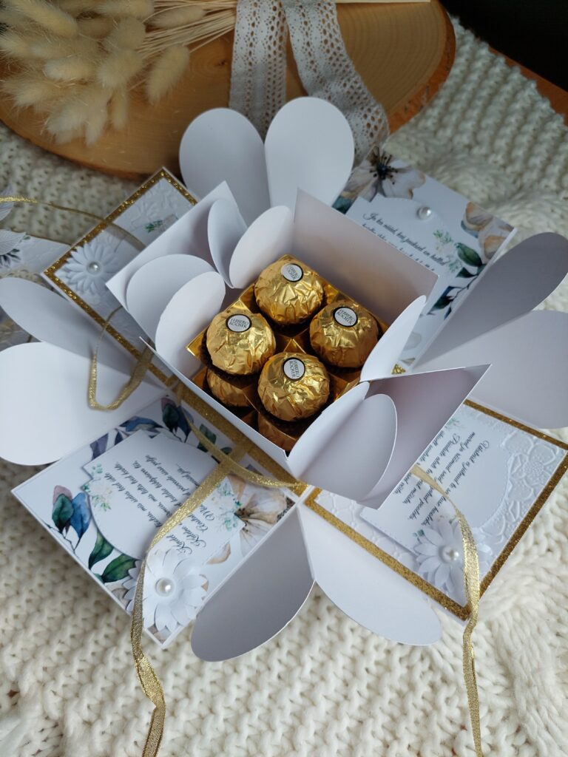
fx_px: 525
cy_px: 378
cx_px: 284
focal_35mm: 24
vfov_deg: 71.6
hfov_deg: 56.8
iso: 40
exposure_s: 1/182
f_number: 1.8
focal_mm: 5.23
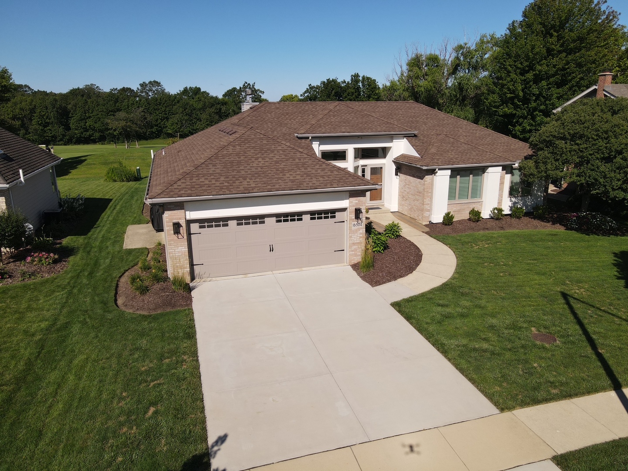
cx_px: 314
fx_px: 435
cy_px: 236
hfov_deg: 71.6
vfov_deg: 56.8
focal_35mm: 24
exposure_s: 1/80
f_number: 2.8
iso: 100
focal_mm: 4.5
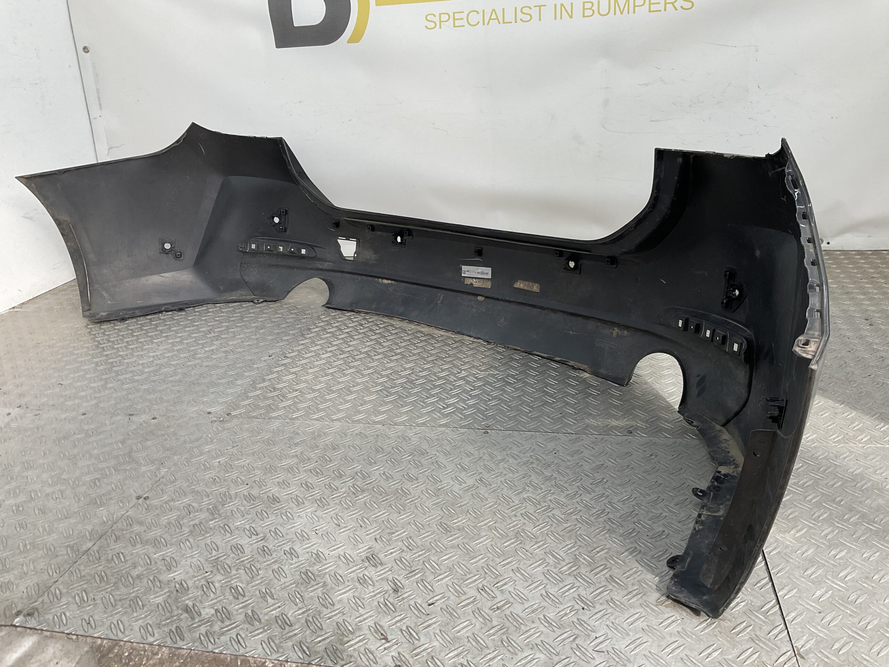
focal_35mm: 29
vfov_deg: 48.2
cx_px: 444
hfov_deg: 61.7
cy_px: 334
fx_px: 745
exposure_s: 1/120
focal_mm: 3
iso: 20
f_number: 1.8
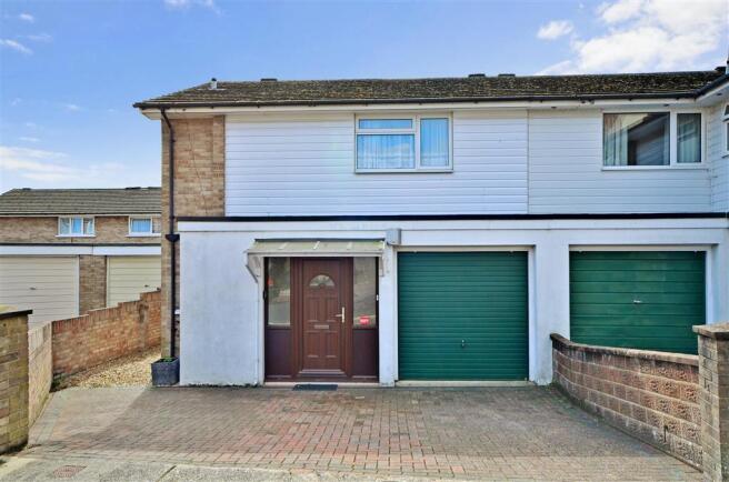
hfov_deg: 64.7
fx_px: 576
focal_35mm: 28
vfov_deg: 45.5
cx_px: 364
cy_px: 241
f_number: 11
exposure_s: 1/200
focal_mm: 19
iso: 320
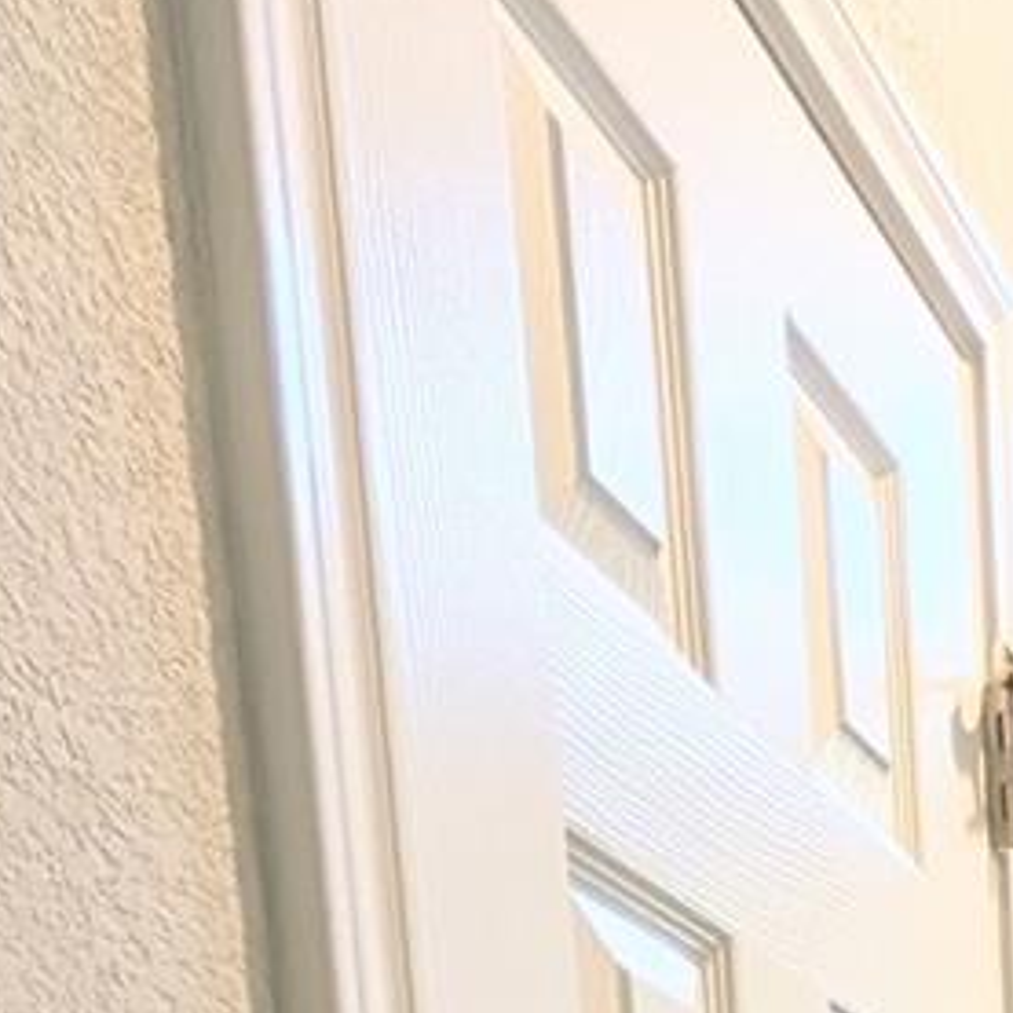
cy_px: 1964
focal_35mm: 59
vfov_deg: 19.2
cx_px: 1830
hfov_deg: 20.4
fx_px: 1953
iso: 119
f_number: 1.7
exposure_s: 1/60
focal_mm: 2.02
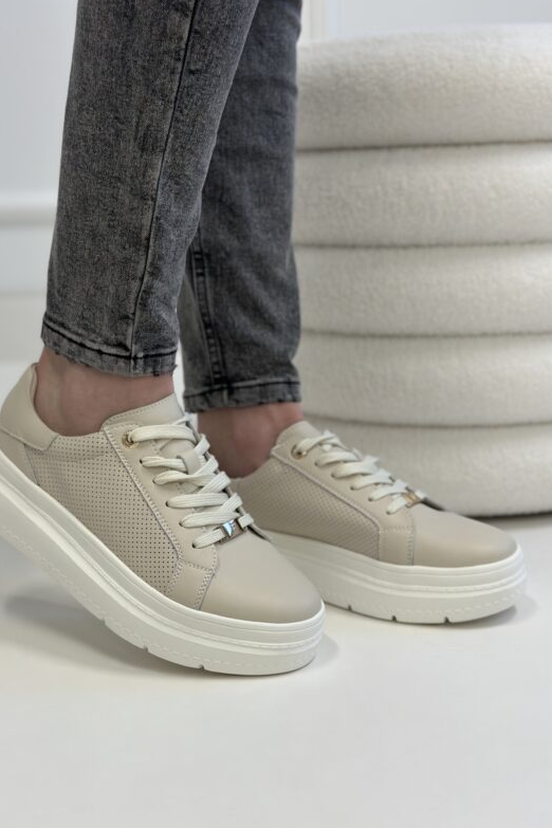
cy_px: 416
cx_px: 249
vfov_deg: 38.9
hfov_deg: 26.5
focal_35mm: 51
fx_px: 1173
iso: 100
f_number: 1.78
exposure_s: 1/100
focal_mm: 6.86
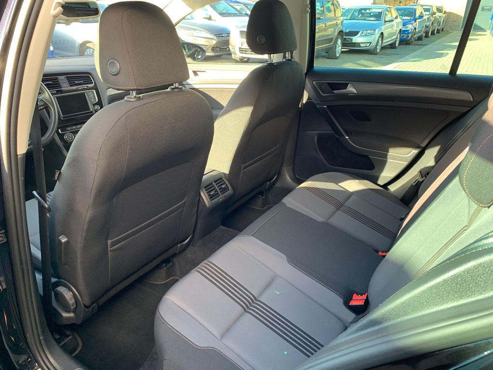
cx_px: 246
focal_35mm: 26
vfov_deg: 53.1
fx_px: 370
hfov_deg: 67.3
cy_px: 185
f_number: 1.8
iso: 100
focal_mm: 4.25
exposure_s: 1/120
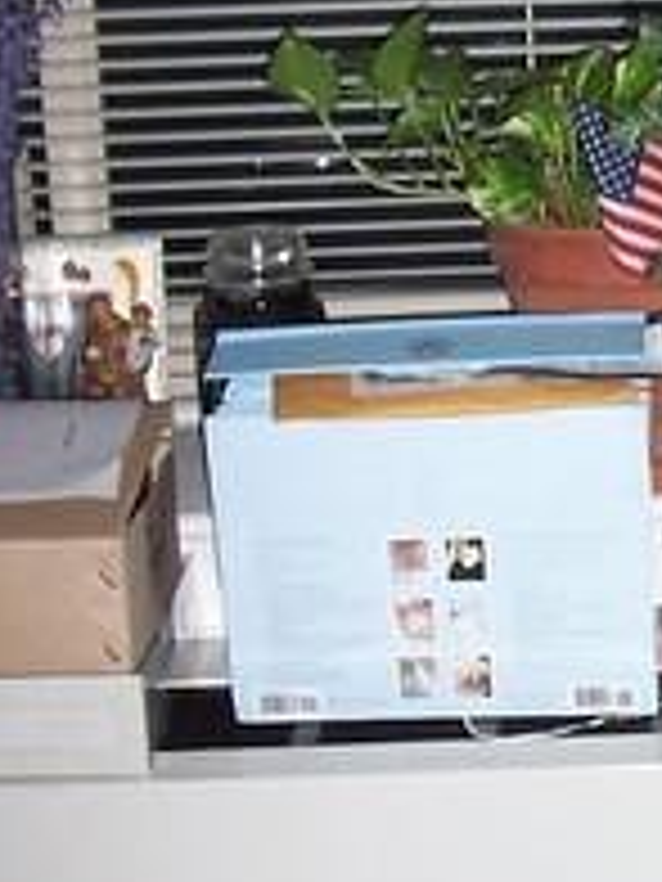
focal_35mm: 121
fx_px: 3085
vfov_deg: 16.2
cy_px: 590
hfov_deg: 11.9
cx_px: 892
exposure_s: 1/60
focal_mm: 5.6
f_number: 2.8
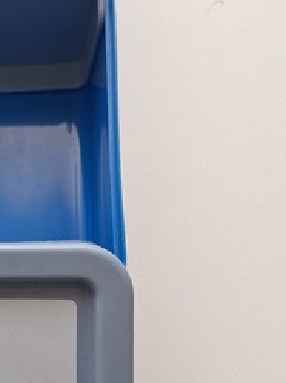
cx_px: -49
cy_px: 268
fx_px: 817
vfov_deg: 26.2
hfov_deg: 18.9
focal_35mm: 74
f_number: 1.8
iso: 200
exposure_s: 1/100
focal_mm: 5.54
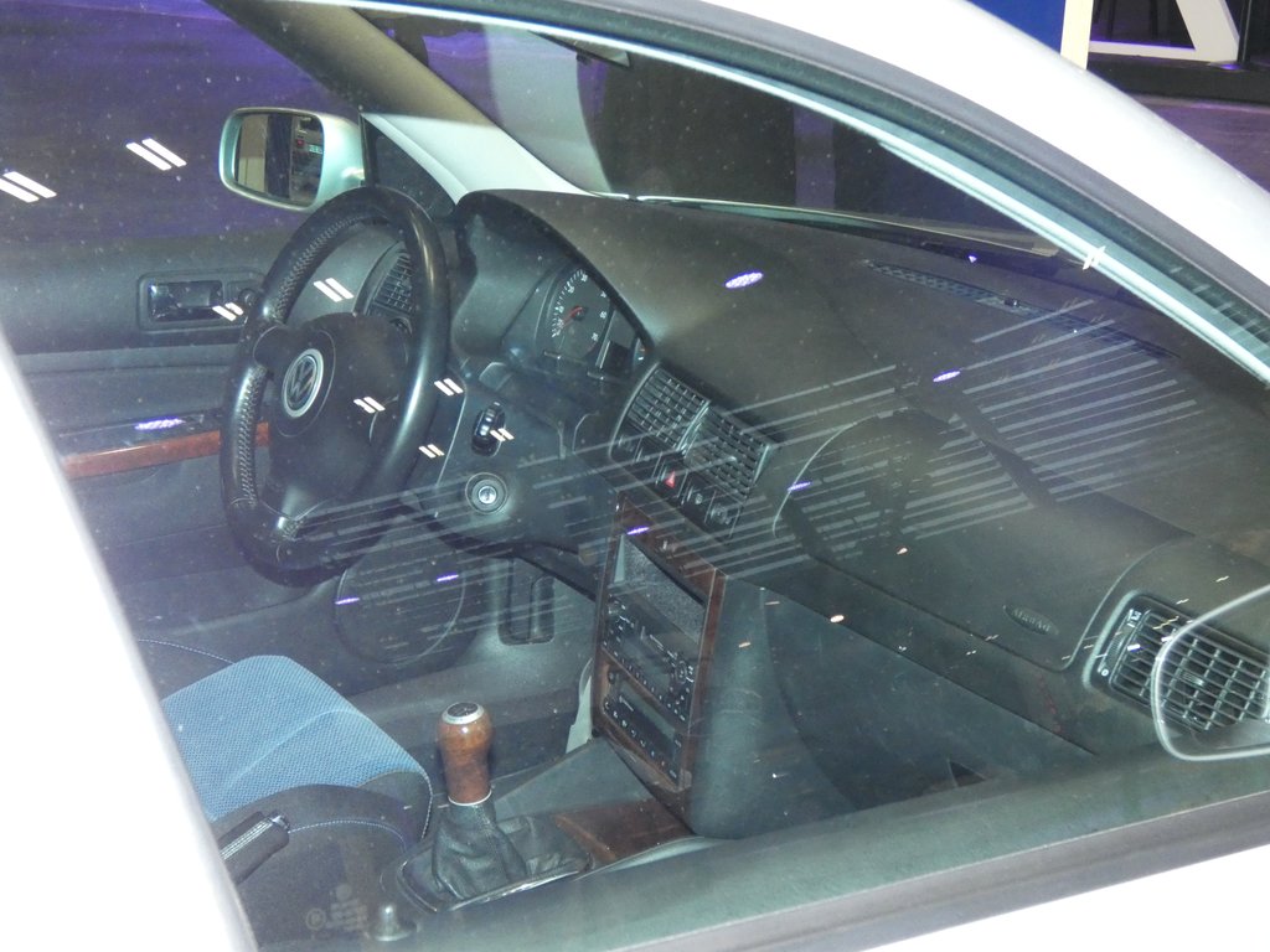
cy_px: 476
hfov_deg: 33.2
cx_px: 635
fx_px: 2128
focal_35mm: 58
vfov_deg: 25.2
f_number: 4.1
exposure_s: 1/250
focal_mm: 10.4
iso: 1000
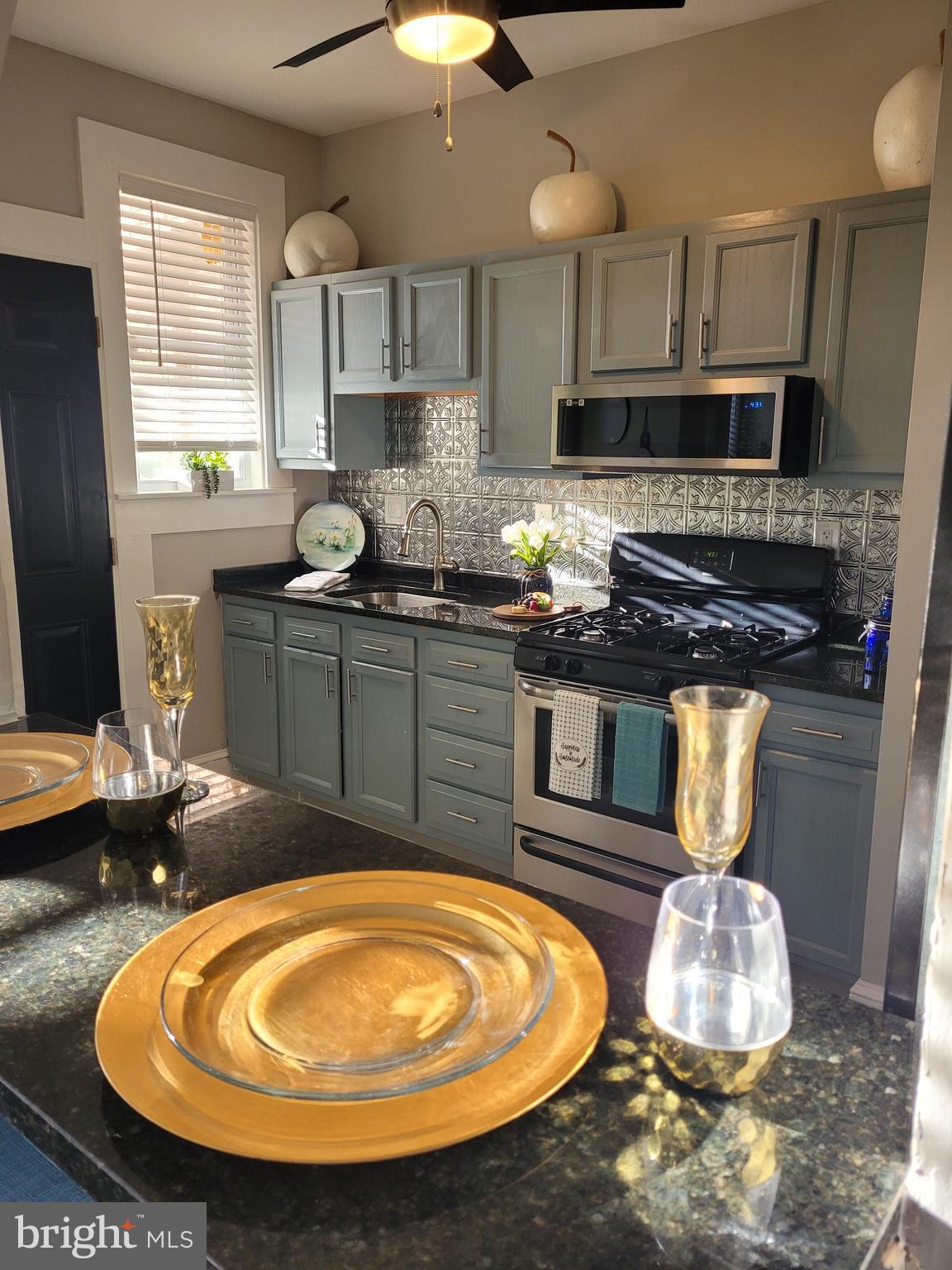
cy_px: 635
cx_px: 476
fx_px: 953
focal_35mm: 26
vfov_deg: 67.3
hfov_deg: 53.1
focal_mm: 5.4
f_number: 1.8
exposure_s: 1/120
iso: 125
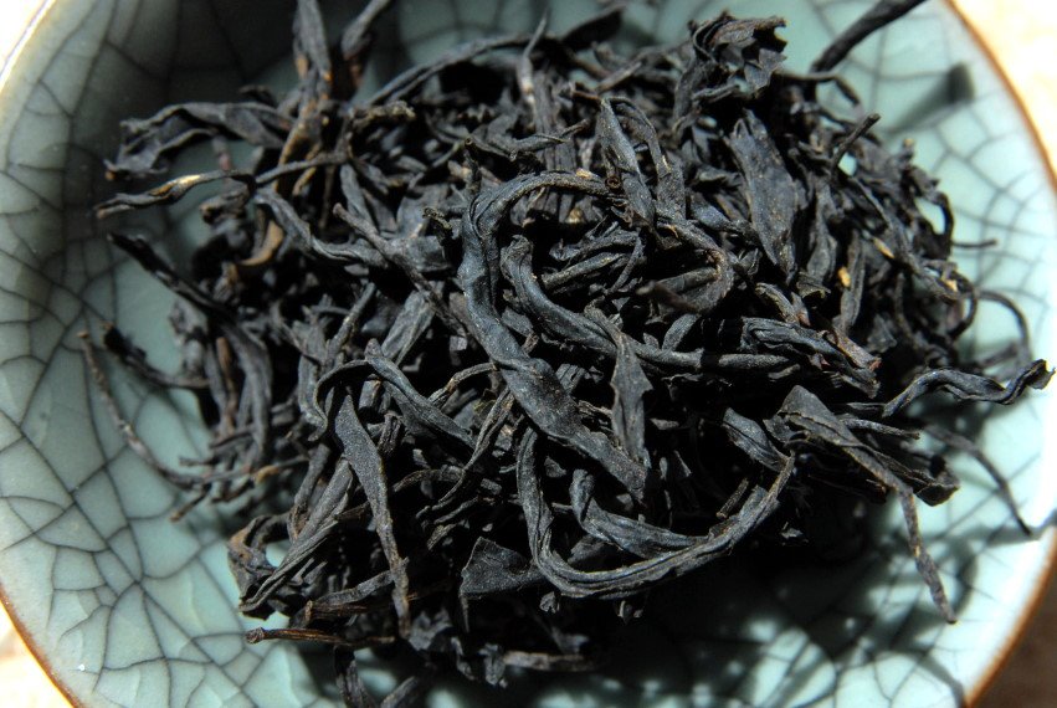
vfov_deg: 12.2
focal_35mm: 112
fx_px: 3308
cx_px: 528
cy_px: 354
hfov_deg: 18.2
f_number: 14
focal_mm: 75
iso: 400
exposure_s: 1/320
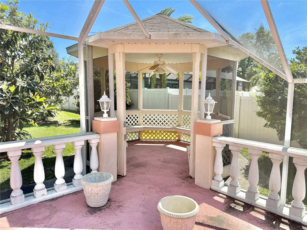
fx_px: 213
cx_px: 154
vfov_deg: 56.8
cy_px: 115
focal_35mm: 24
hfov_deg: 71.6
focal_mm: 6.76
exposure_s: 1/1812
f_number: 1.78
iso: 80
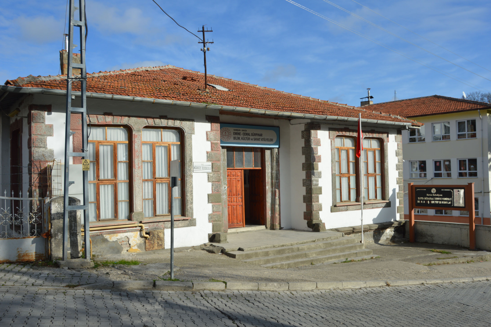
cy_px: 164
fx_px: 450
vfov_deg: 40.0
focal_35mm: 33
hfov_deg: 57.2
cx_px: 246
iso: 100
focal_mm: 22
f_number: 9
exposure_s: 1/320
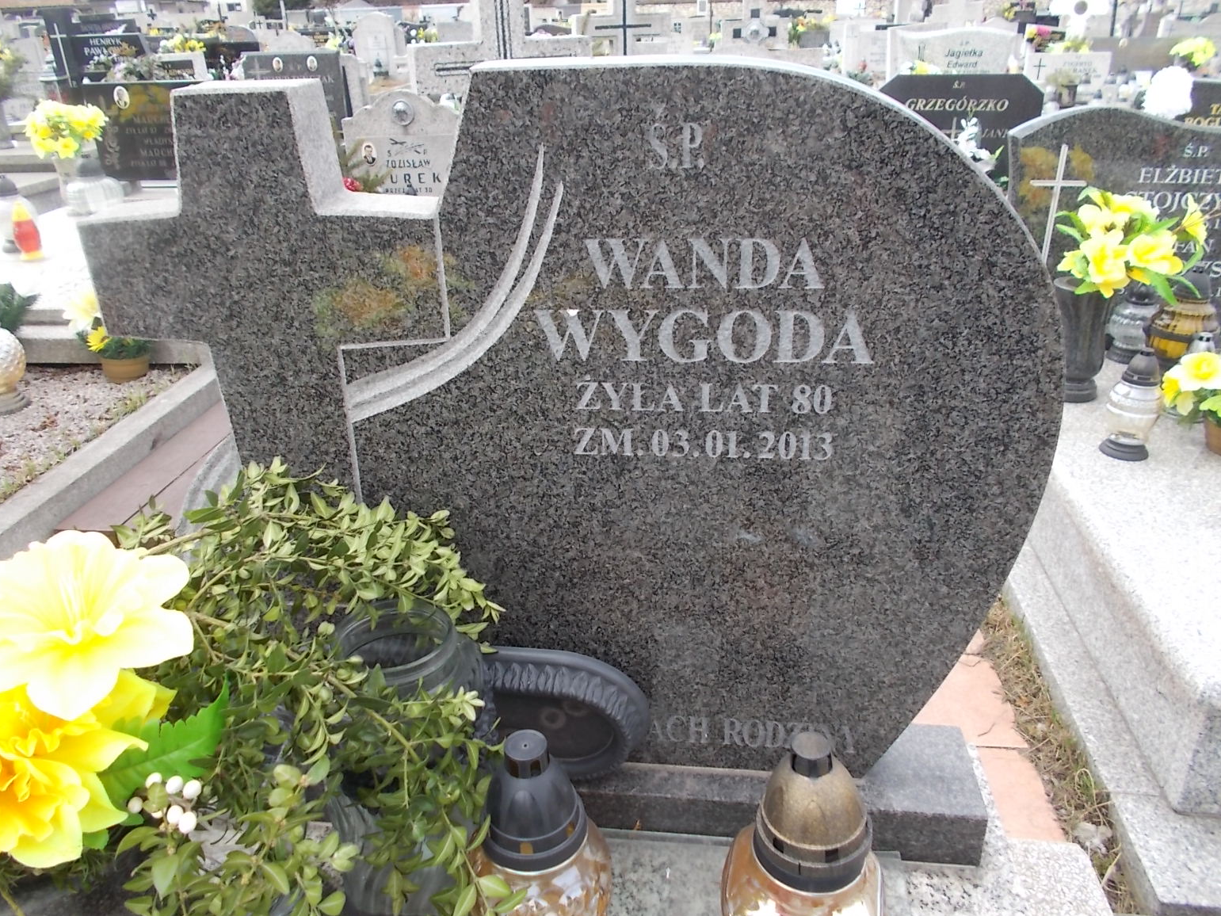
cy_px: 450
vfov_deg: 51.4
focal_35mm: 27
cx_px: 589
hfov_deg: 65.3
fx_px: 952
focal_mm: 4.6
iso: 80
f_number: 3.2
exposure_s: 1/250
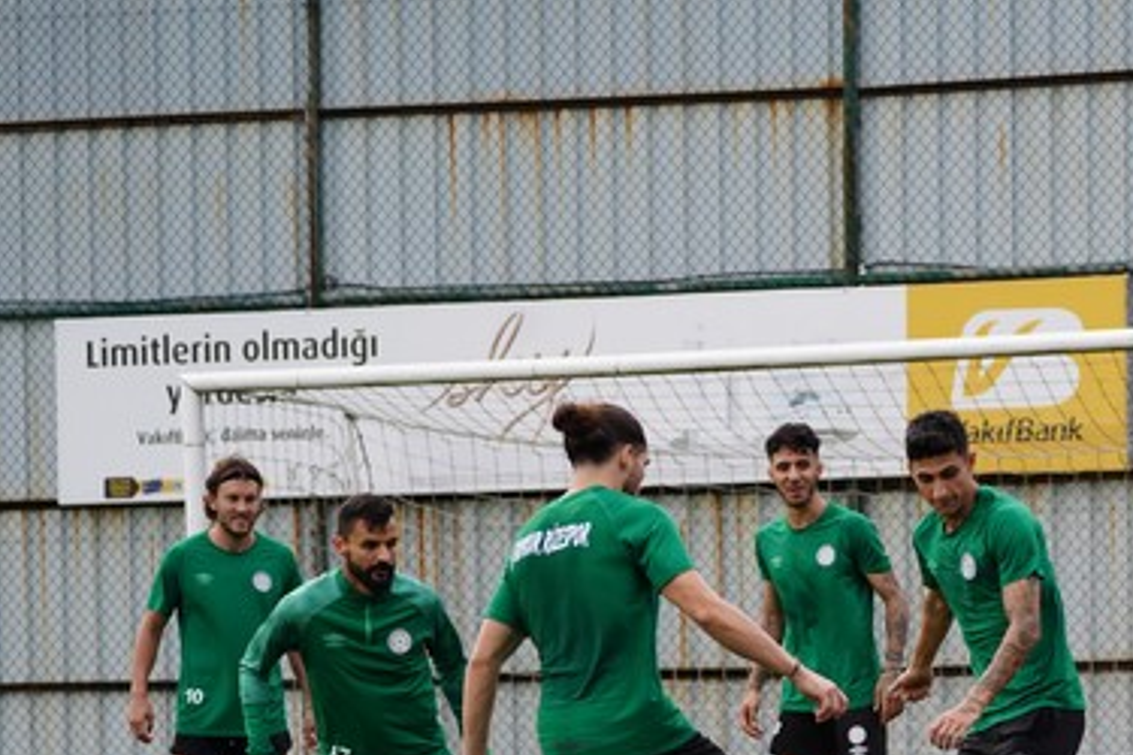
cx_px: 1009
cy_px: 651
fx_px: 6797
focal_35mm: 216
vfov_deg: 6.3
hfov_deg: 9.5
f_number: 5
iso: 2500
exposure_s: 1/320
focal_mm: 121
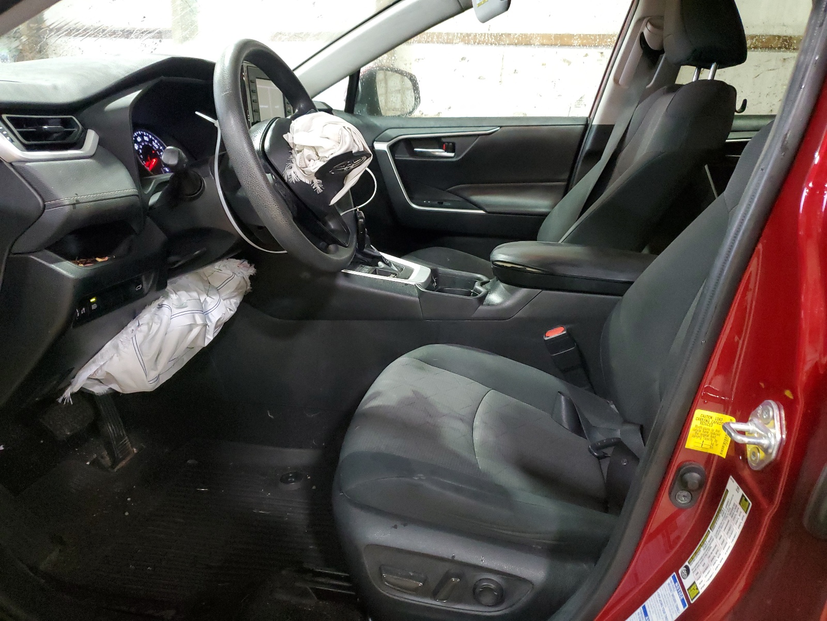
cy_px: 310
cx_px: 414
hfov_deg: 67.3
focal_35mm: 26
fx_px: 621
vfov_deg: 53.1
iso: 396
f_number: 1.5
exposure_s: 1/60.2
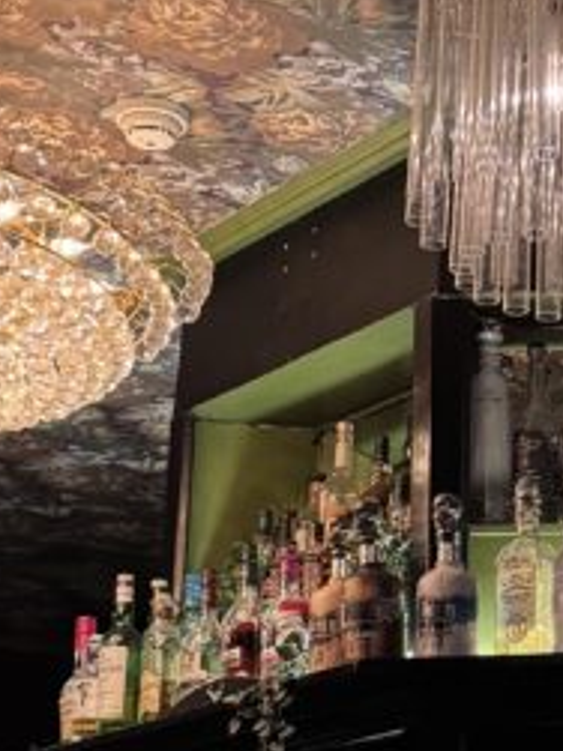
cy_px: 422
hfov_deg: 14.7
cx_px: 623
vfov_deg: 20.0
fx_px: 2127
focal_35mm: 98
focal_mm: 6.76
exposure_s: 1/33
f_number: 1.78
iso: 800
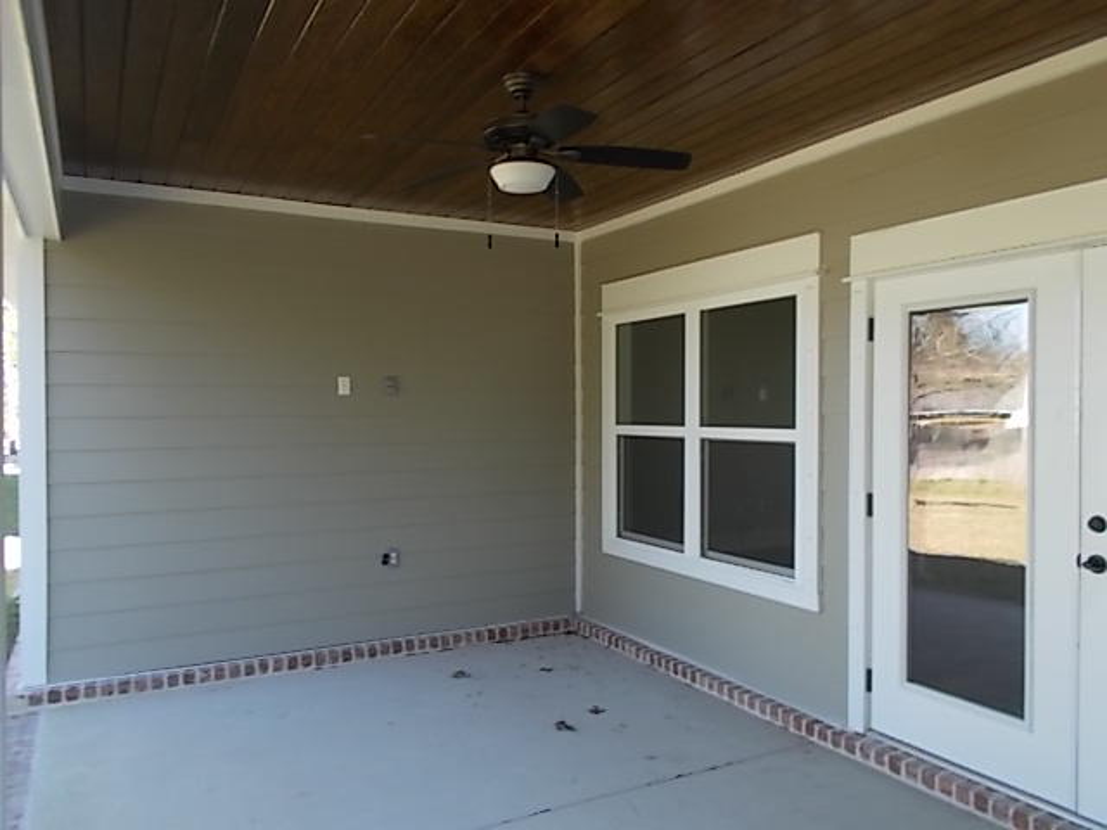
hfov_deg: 67.3
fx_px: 831
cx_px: 554
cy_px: 415
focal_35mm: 26
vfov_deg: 53.1
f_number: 3.2
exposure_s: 1/60
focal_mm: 4.6
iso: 80
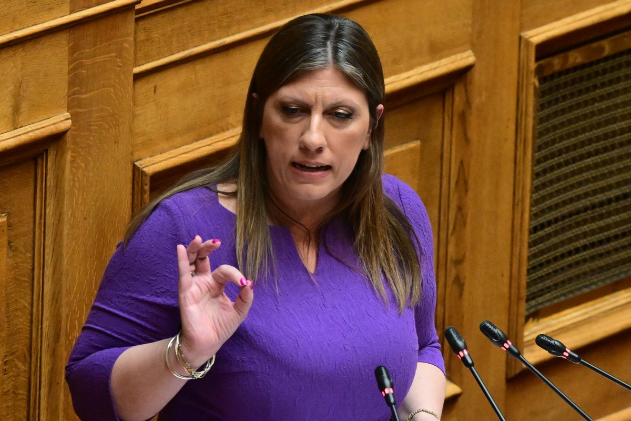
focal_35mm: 405
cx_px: 316
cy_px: 210
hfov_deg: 5.1
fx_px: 7098
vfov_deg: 3.4
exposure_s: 1/400
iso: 8000
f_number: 5.6
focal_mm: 270
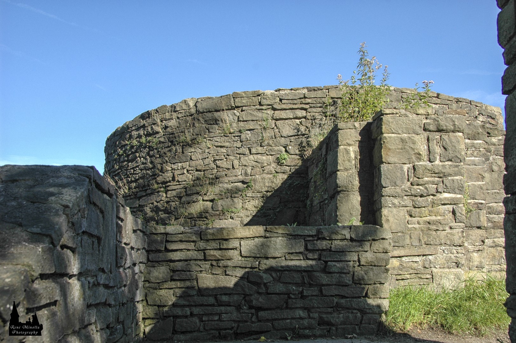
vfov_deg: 36.8
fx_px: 516
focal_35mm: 36
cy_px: 172
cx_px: 258
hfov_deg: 53.2
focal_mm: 24
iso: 200
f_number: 8
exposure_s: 1/250
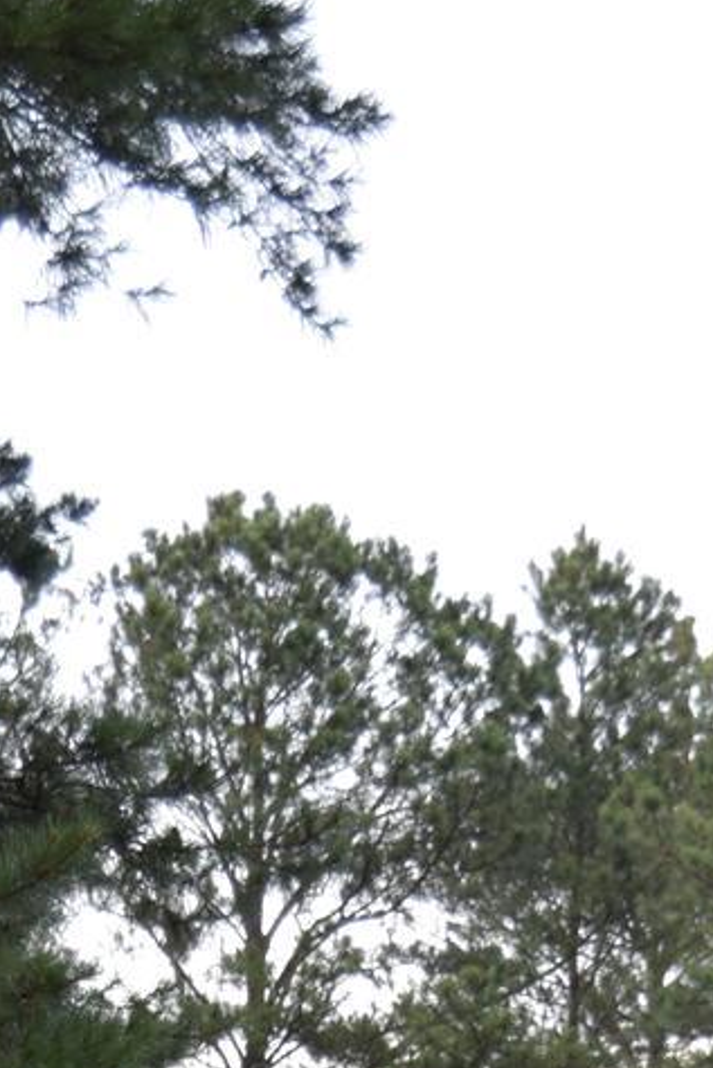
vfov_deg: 9.7
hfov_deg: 6.6
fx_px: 6145
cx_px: 227
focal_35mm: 207
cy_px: 1514
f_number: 4.5
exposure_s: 1/60
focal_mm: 32
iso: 500
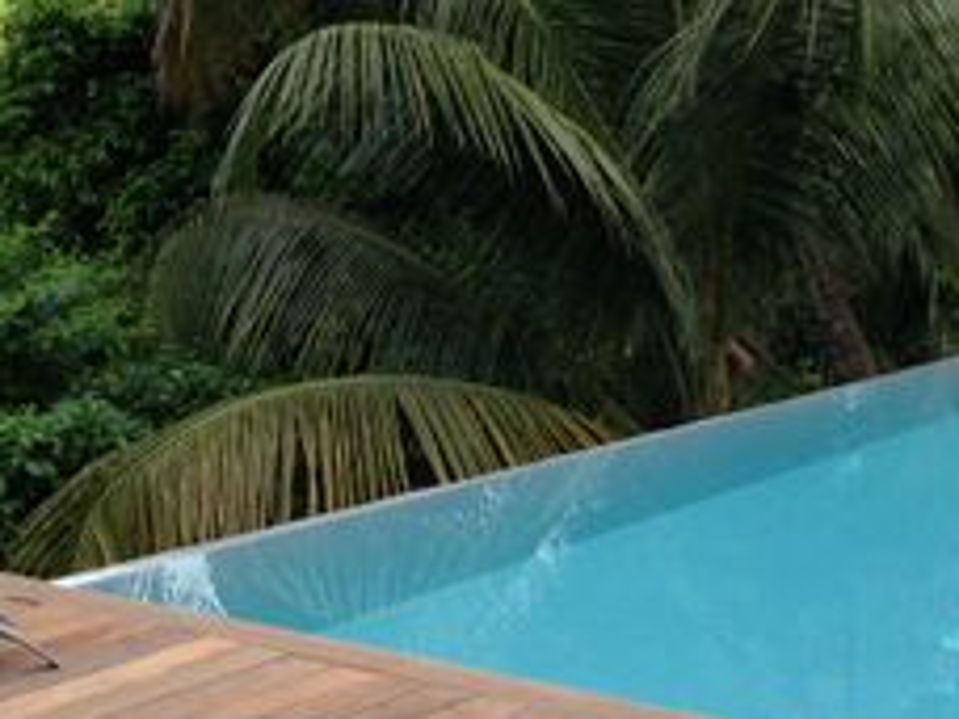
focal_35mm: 87
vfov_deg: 16.9
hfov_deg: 22.5
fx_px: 2410
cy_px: 269
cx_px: 580
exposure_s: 1/393
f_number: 2.4
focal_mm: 4.12
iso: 50
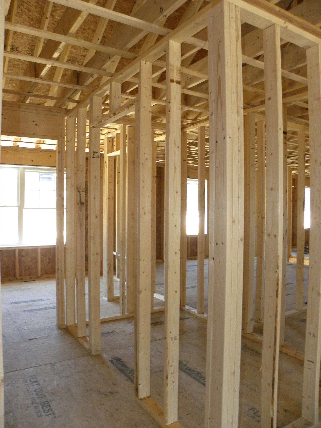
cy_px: 209
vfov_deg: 65.3
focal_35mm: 27
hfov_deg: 51.3
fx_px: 334
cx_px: 159
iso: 332
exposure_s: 1/71
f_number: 2.8
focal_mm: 4.6
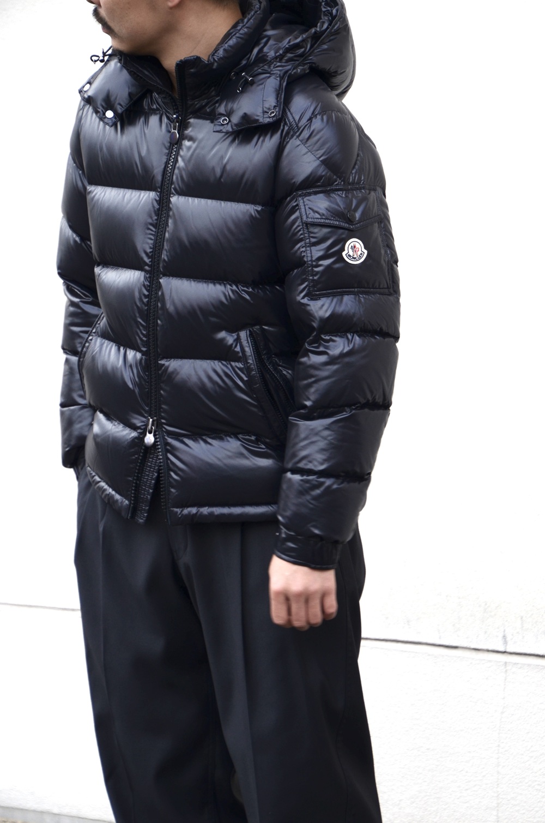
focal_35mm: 150
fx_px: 3420
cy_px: 412
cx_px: 272
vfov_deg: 13.7
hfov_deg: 9.1
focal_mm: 100
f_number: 5.6
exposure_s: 1/125
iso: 320
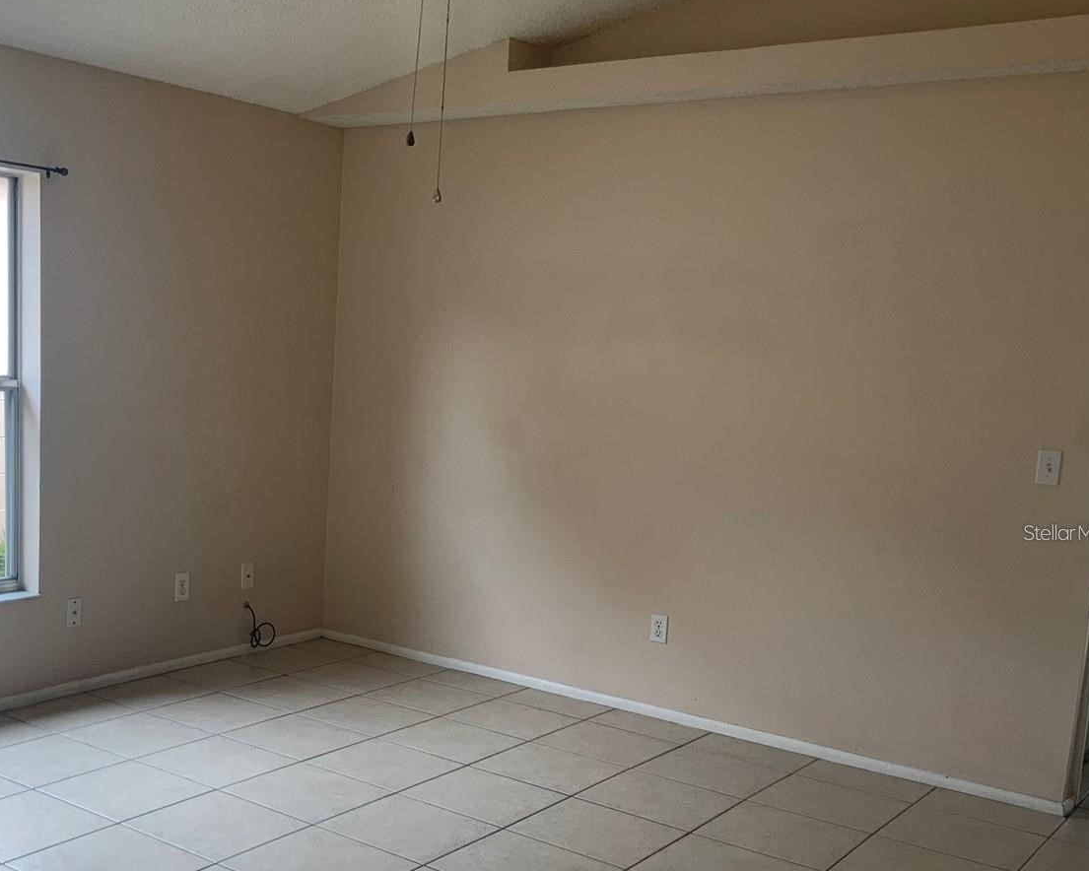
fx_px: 1321
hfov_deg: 43.9
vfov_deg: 36.3
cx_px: 328
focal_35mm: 41
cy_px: 532
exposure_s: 1/120
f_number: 1.8
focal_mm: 3
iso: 32
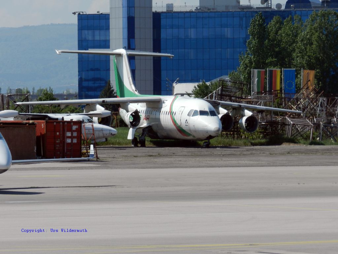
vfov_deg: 4.8
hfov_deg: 6.4
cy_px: 127
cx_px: 169
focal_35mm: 309
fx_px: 3017
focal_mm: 55
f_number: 5.4
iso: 160
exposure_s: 1/1250
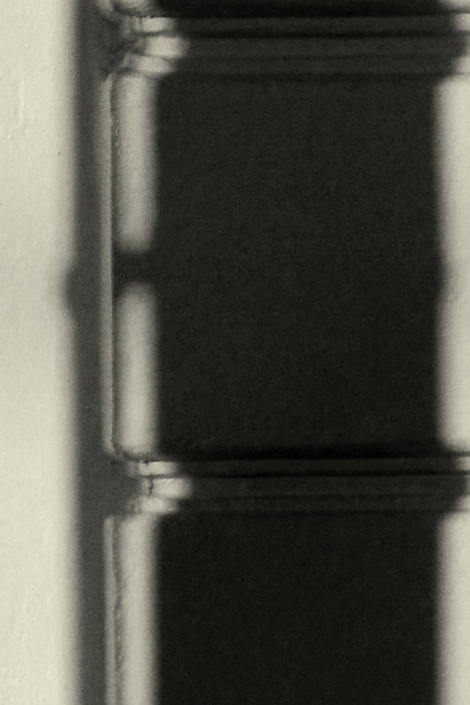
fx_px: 13864
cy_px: 928
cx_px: 238
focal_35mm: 708
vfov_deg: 2.9
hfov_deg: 1.9
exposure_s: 1/8000
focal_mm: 80
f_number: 5
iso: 800
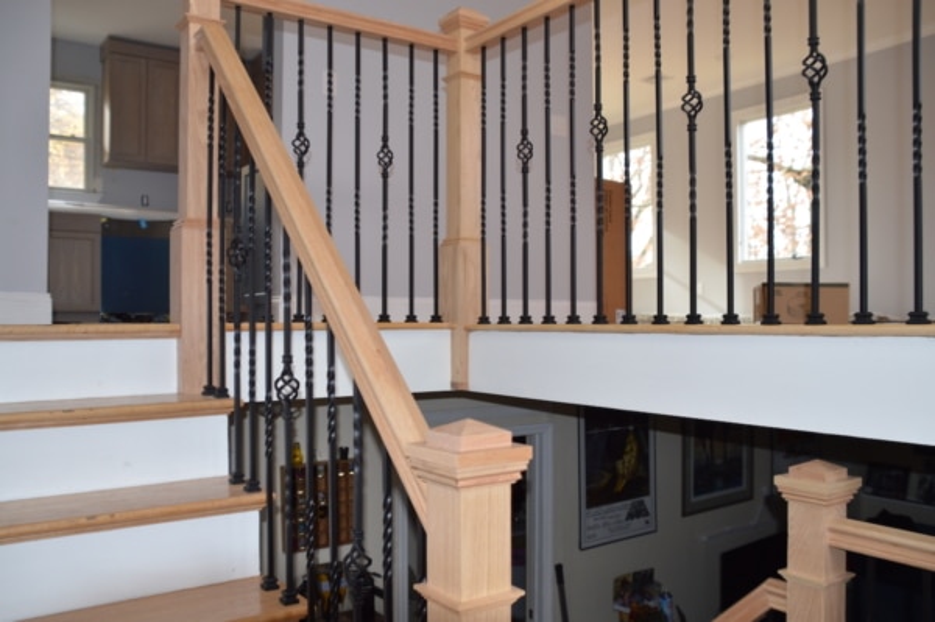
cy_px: 311
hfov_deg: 59.5
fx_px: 817
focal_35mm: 32
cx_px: 468
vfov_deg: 41.6
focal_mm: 21
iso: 400
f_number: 4
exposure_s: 1/100
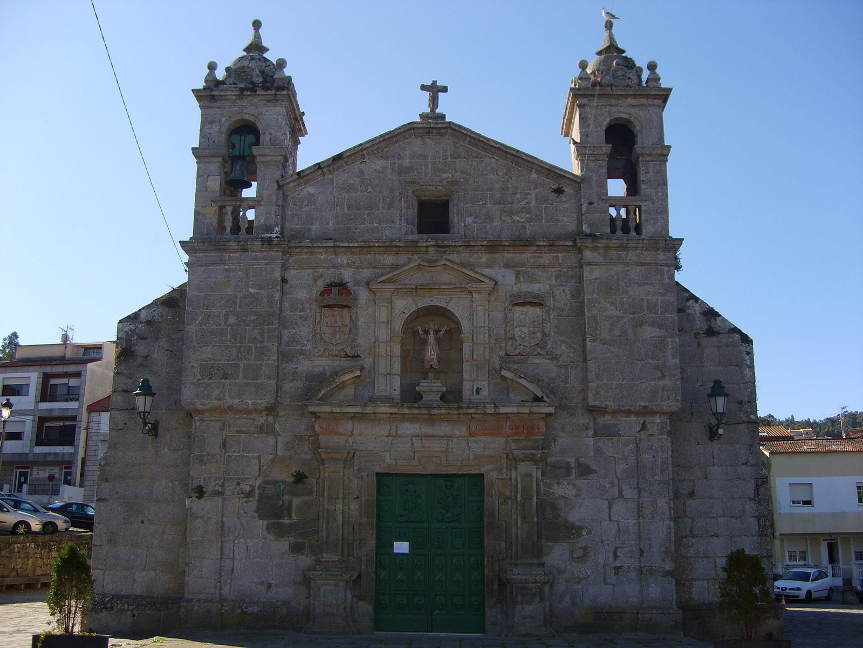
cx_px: 432
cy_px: 324
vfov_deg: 40.7
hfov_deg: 52.6
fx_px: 873
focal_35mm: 35
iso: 50
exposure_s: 1/750
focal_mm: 5.8
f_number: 2.8
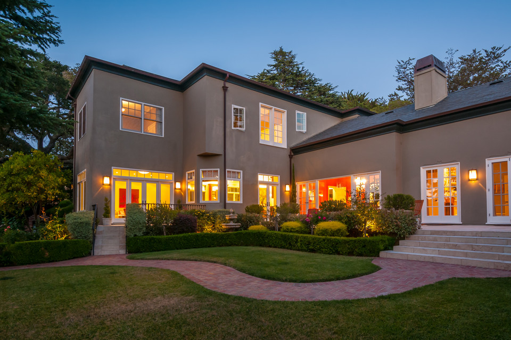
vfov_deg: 59.4
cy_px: 170
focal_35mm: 21
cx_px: 256
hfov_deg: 81.3
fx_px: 298
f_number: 10
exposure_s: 1.3
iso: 400
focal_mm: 14
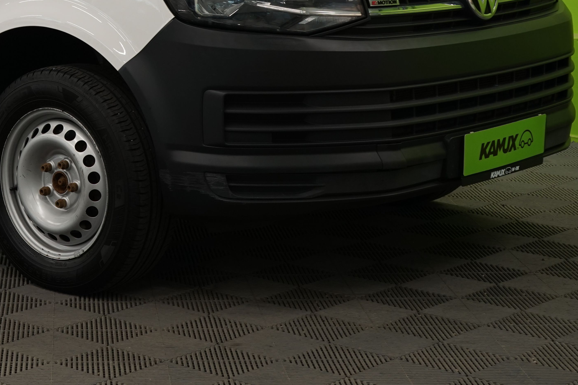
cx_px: 3
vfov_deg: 13.5
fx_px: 1605
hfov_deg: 19.8
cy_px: -17
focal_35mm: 100
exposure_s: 1/40
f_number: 7.1
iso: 500
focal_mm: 47
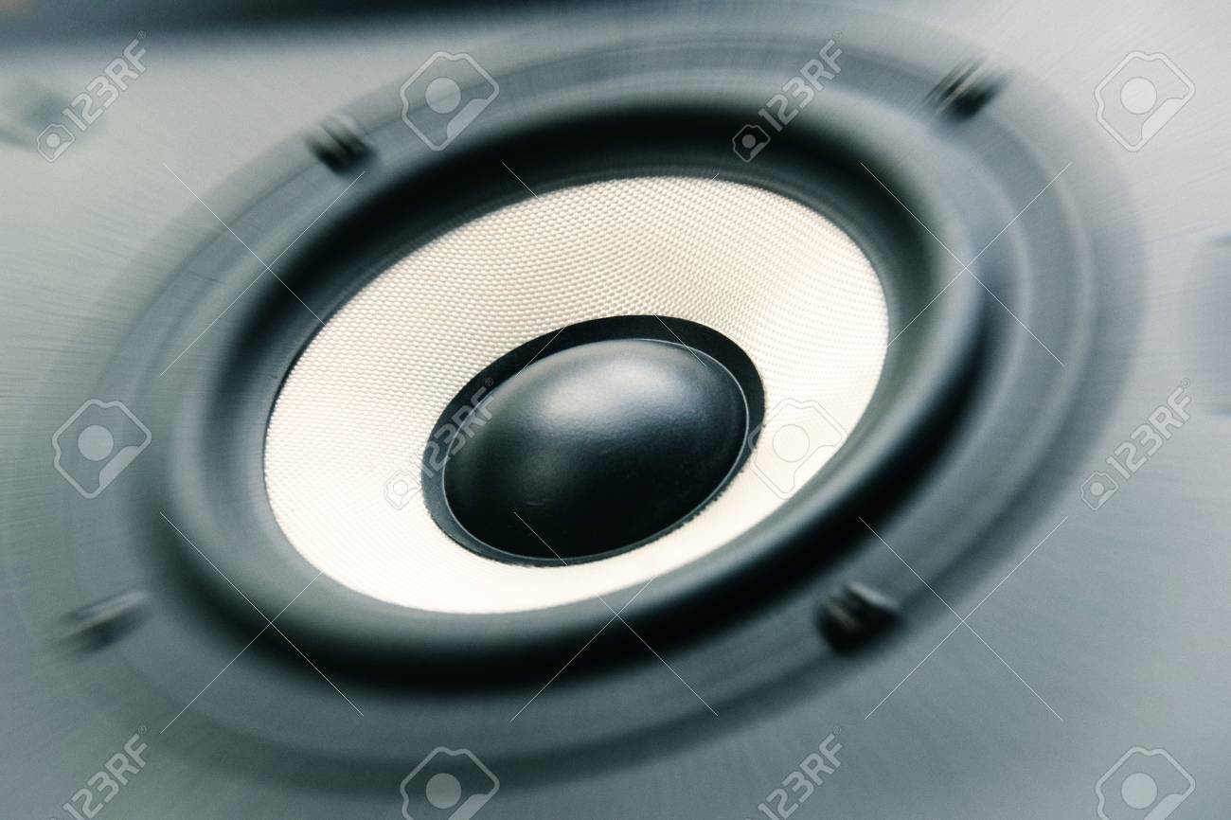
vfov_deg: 22.6
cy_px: 410
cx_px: 616
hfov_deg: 33.4
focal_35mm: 60
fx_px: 2051
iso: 400
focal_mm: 40
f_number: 11
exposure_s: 1/40
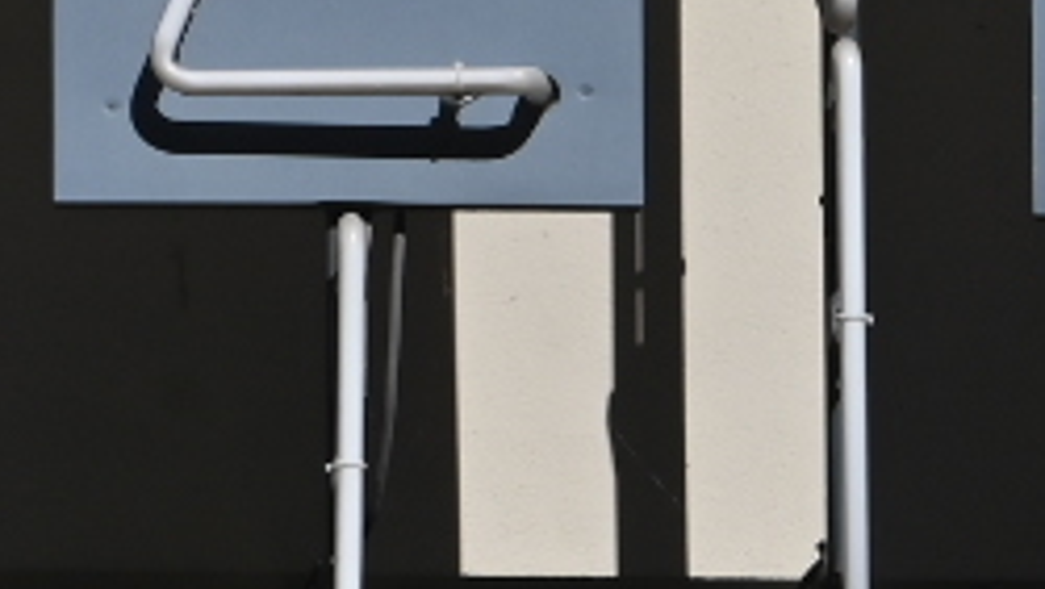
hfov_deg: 2.7
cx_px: 75
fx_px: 22542
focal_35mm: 813
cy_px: -1078
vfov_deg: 1.5
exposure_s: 1/400
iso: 100
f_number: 13
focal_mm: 120
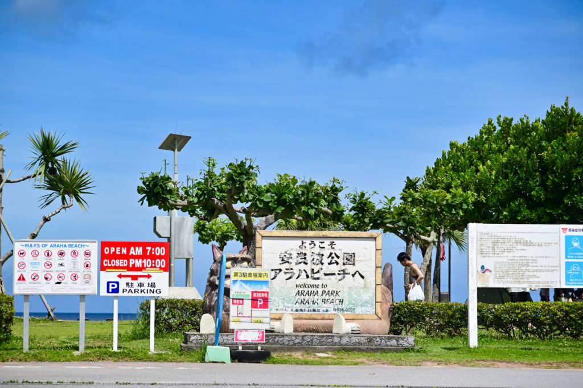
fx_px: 1942
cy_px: 194
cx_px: 292
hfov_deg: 17.1
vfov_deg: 11.4
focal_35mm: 120
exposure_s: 1/1250
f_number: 4
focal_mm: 120
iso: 100
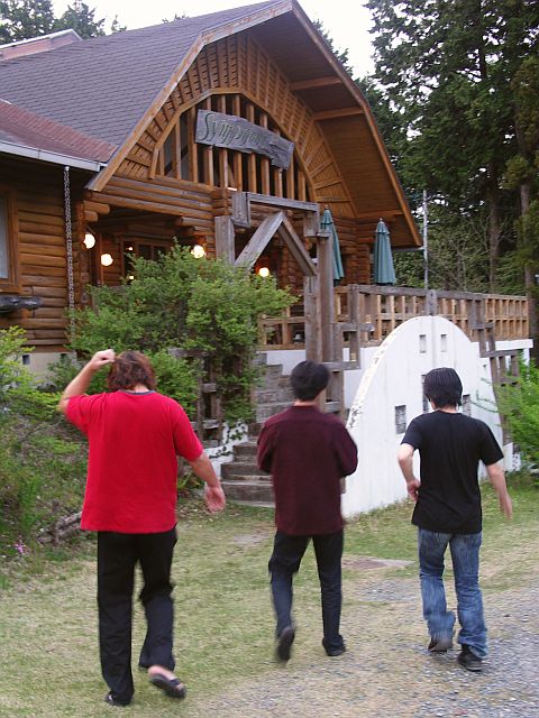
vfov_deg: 42.9
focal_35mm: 44
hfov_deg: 32.9
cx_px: 270
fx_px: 913
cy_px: 359
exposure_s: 1/15
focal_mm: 11.4
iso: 100
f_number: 3.2
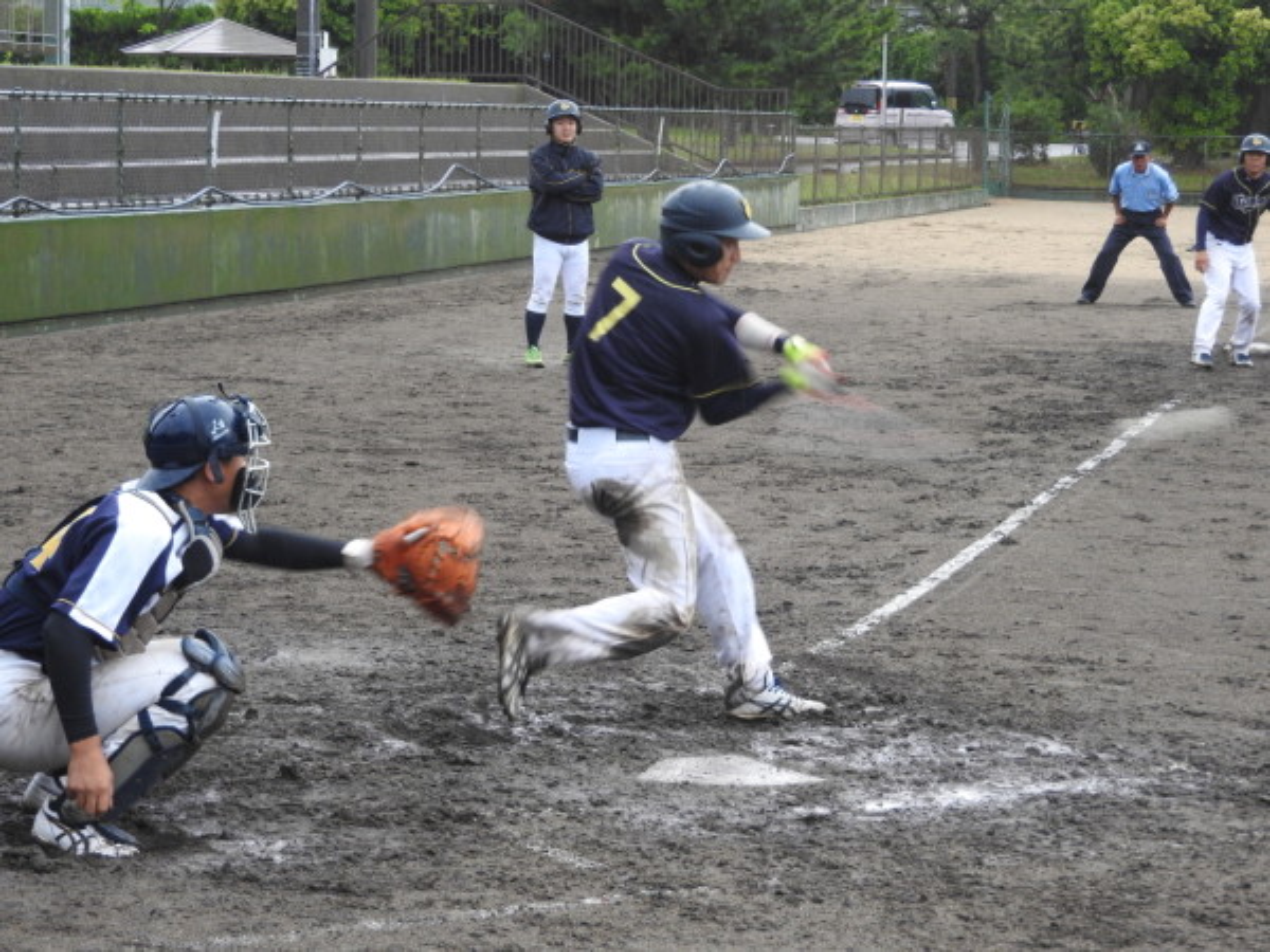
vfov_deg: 14.1
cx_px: 635
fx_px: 3852
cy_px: 476
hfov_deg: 18.7
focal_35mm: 105
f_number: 4.8
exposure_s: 1/60
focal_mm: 18.8
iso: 200
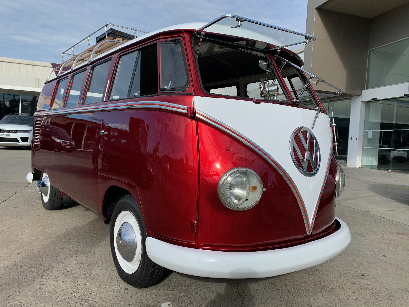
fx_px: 307
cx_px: 204
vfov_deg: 53.1
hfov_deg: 67.3
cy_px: 154
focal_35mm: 26
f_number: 1.8
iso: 25
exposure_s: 1/2114
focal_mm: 4.25
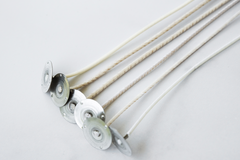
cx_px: 122
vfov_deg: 22.3
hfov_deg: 32.9
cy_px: 80
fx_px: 407
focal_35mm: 61
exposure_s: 1/500
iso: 800
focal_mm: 60
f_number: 6.3
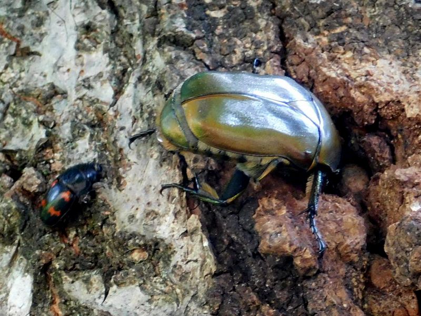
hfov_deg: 9.8
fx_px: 2457
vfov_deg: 7.4
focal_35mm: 202
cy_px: 158
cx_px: 210
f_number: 5.4
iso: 400
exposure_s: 1/30
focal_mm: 35.9
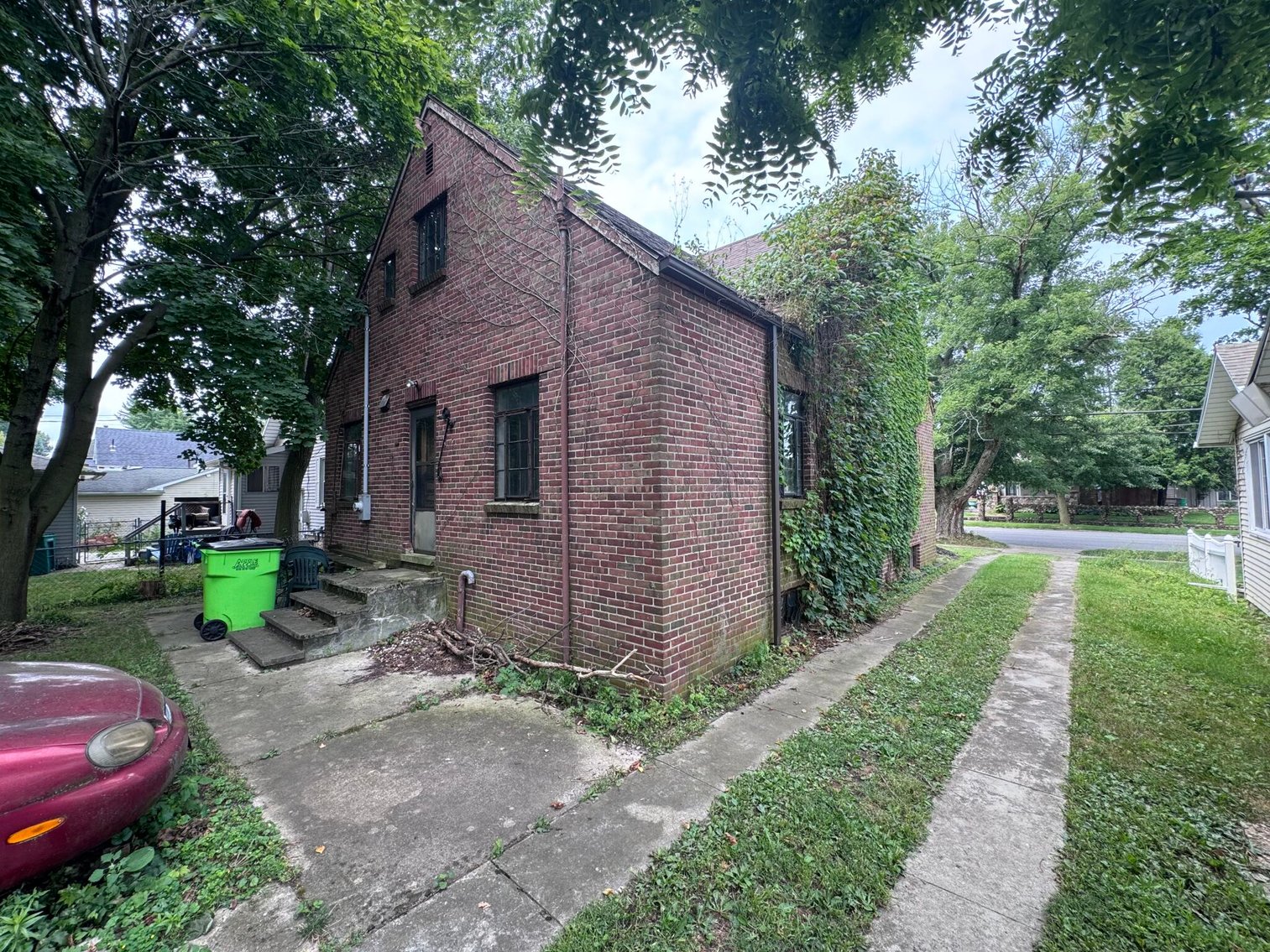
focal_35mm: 14
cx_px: 635
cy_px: 476
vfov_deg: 85.7
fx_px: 514
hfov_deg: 102.1
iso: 40
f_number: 2.2
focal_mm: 2.22
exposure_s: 1/113
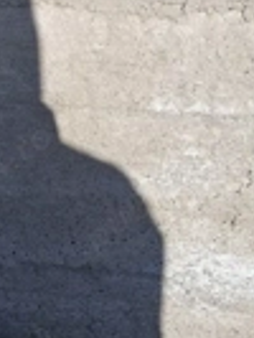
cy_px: 20
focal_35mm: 75
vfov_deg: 25.0
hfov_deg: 19.3
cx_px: 20
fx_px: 733
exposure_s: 1/3333
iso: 32
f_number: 1.8
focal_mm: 4.69
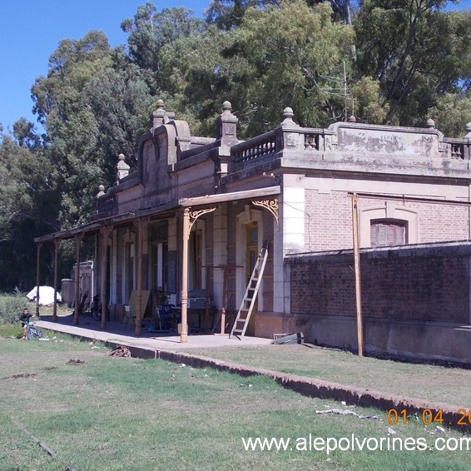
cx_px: 216
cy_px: 235
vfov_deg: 28.2
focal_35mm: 61
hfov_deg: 28.1
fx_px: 939
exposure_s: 1/160
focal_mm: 7.2
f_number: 7.2
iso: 80
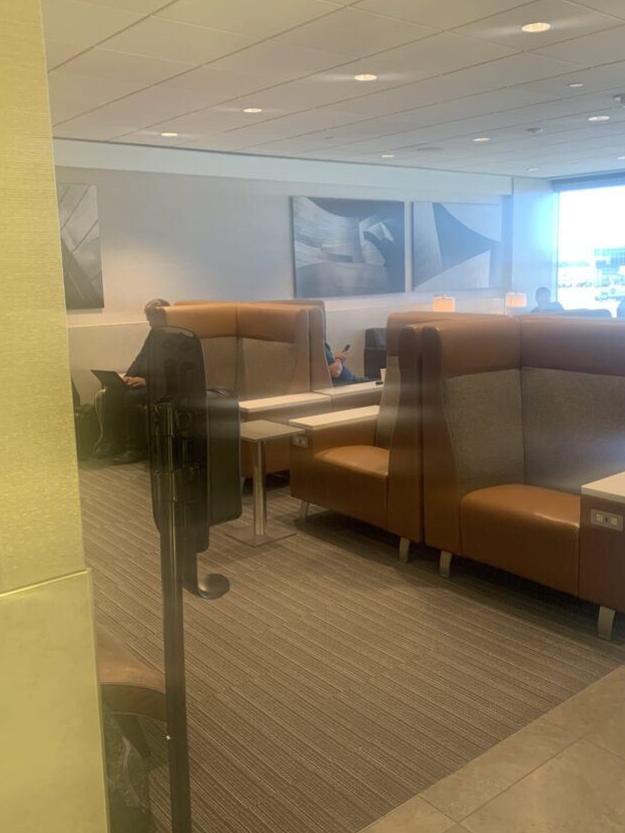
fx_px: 770
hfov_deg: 44.1
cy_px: 388
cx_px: 355
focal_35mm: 32
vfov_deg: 56.8
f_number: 1.8
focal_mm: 4.25
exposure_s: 1/85
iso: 100
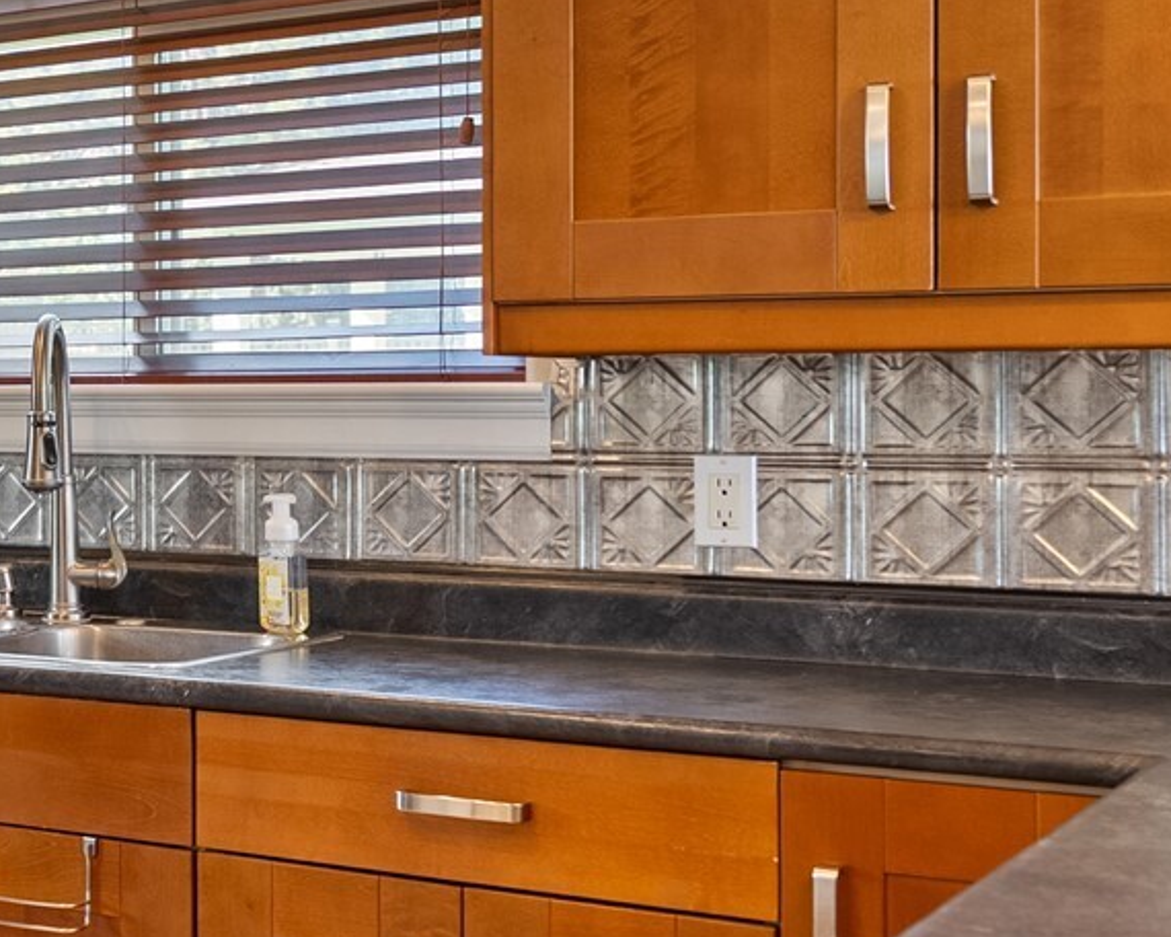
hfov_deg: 23.5
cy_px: 384
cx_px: -517
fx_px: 2322
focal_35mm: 67
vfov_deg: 22.8
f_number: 4.5
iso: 400
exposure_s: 1/15
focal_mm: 24
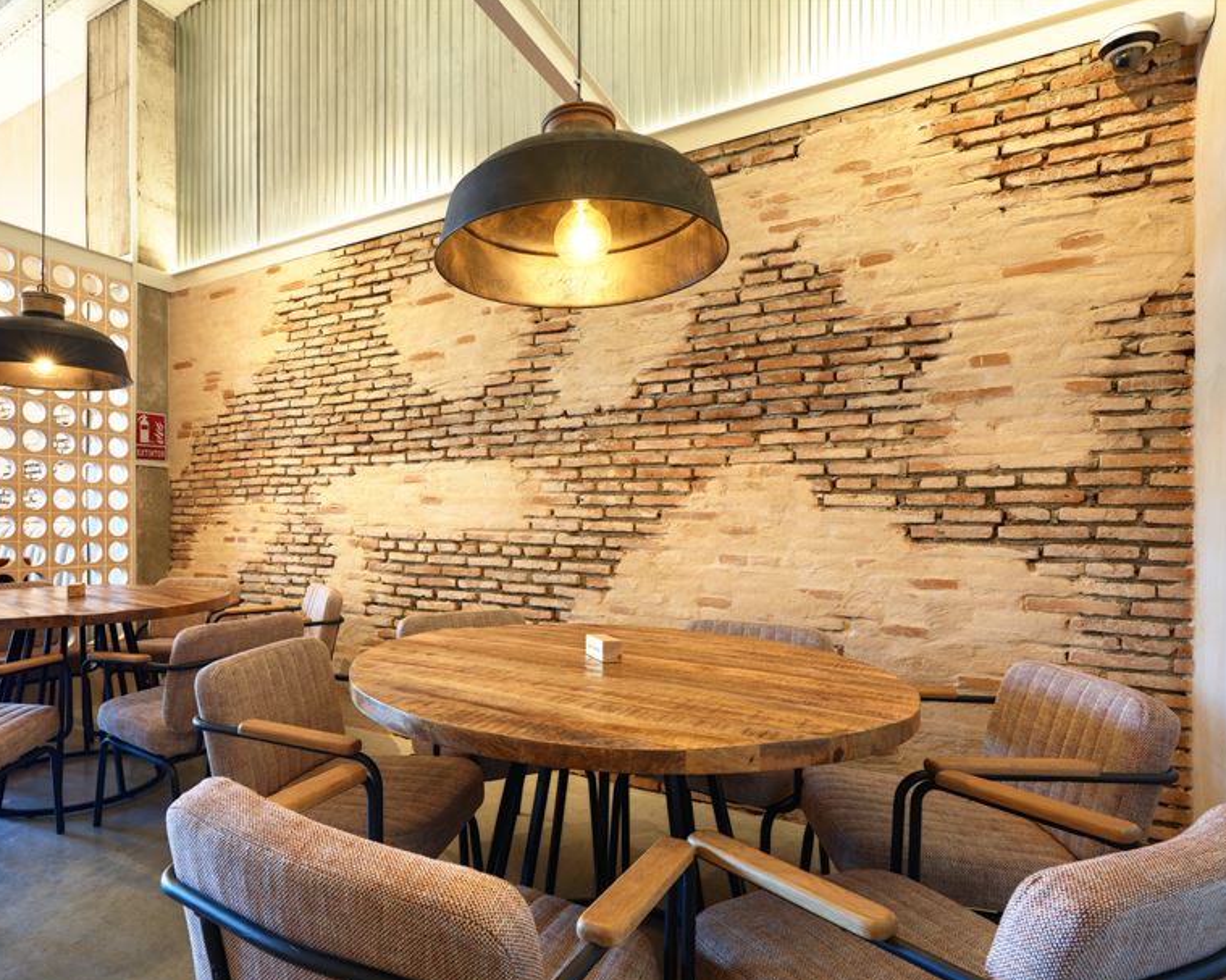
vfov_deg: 70.8
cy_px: 512
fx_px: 689
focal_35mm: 19
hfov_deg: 82.2
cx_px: 483
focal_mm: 16
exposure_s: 1.6
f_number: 8
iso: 100
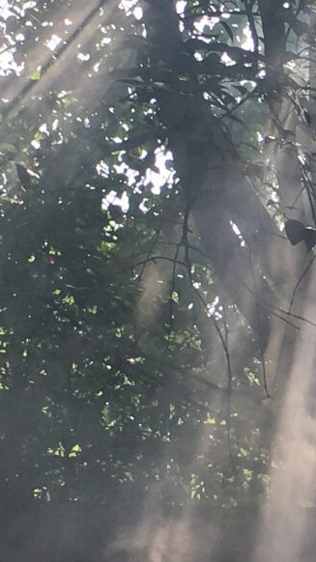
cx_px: 455
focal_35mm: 139
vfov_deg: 15.5
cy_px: 304
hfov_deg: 8.5
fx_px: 2072
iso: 25
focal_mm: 4.15
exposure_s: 1/366
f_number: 2.2
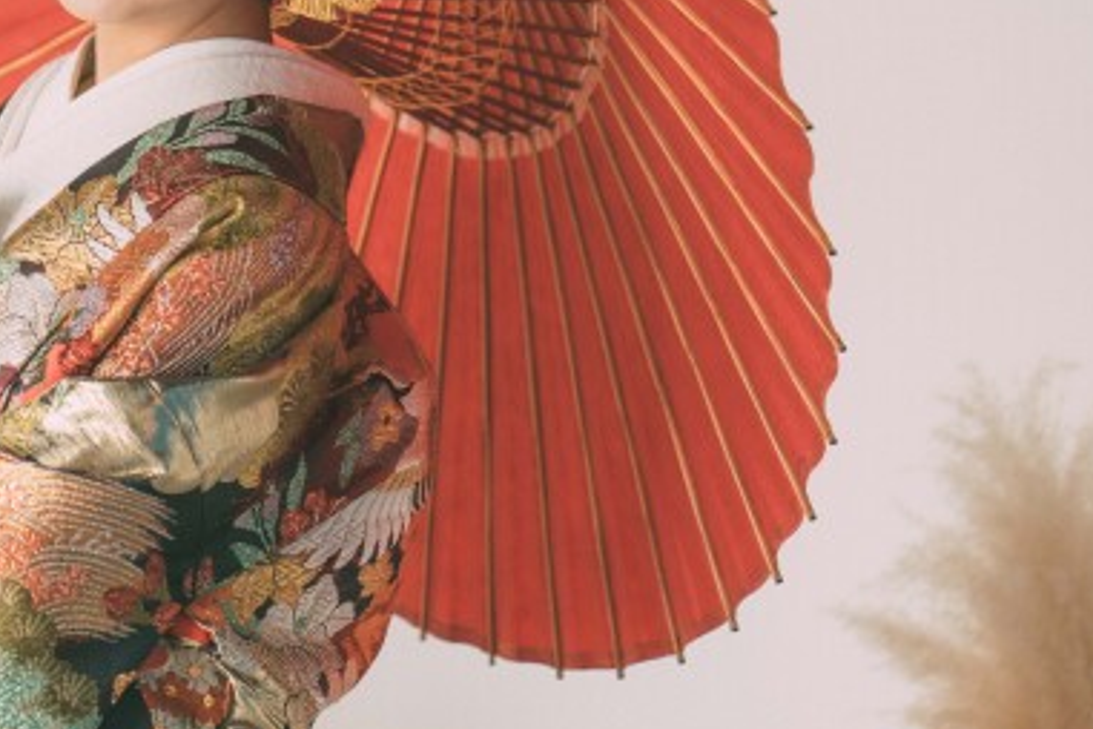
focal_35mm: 147
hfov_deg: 14.0
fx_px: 4463
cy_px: 159
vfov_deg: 9.3
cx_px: 445
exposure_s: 1/100
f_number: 2.8
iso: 500
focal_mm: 70
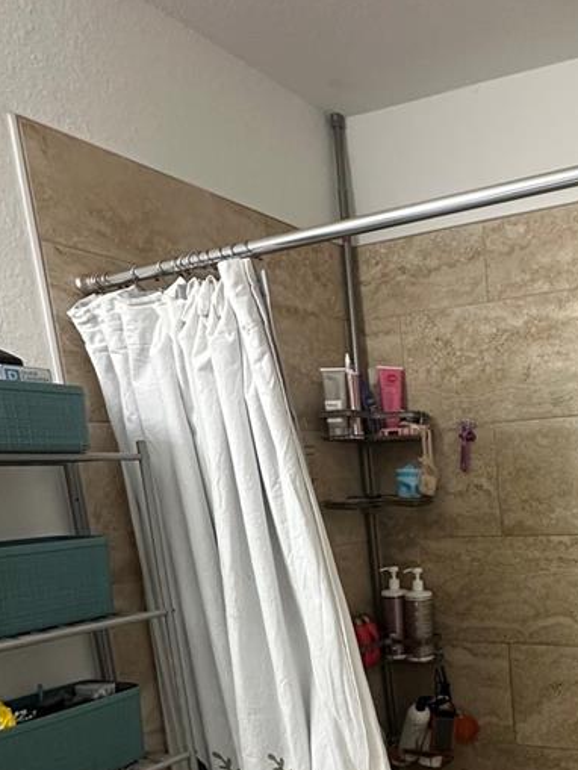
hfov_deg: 38.2
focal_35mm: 33
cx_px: 578
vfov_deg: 52.0
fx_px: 734
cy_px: 611
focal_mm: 2.22
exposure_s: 1/120
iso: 250
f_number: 2.2
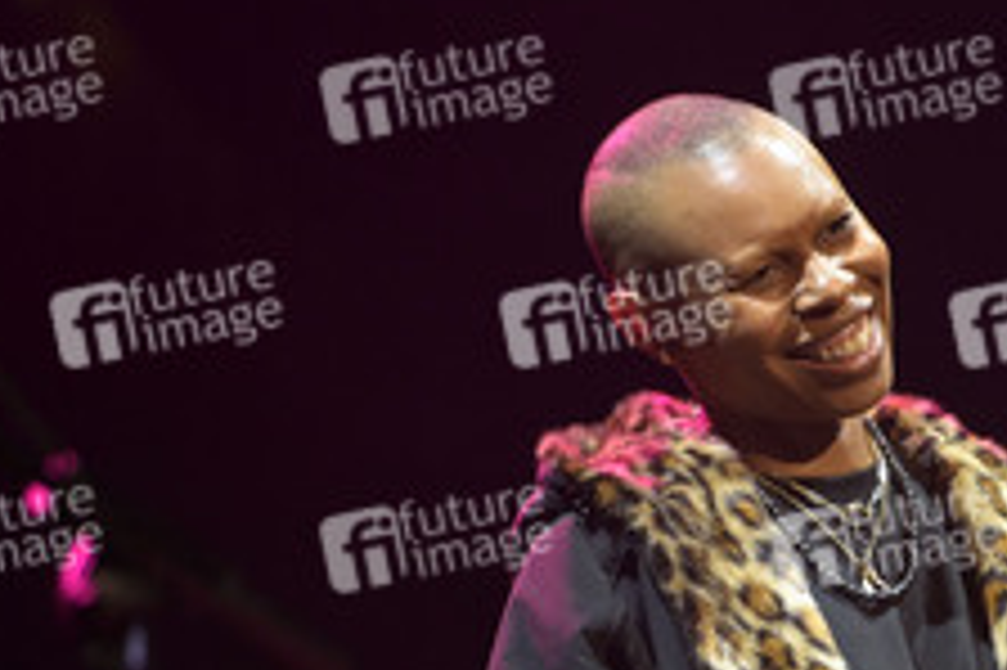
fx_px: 10118
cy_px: 652
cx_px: 946
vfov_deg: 3.8
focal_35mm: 362
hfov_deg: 5.7
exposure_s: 1/400
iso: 4000
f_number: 3.5
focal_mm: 180
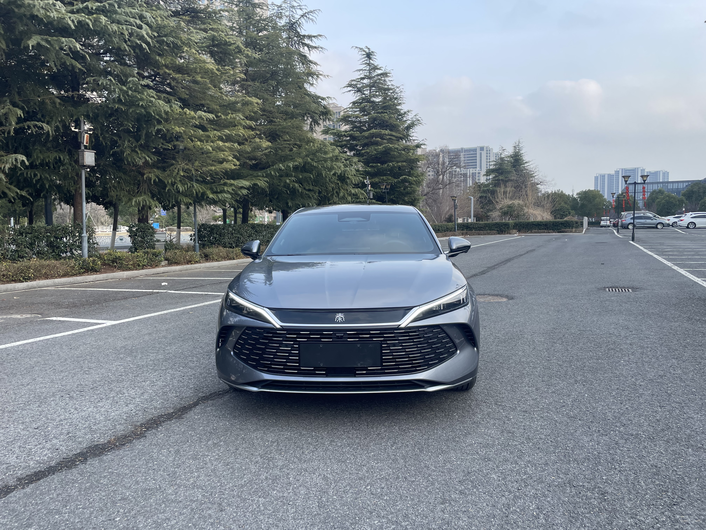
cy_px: 265
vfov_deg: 53.1
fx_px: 530
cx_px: 353
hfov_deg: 67.3
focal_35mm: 26
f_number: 1.6
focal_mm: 4.2
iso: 32
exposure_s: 1/572
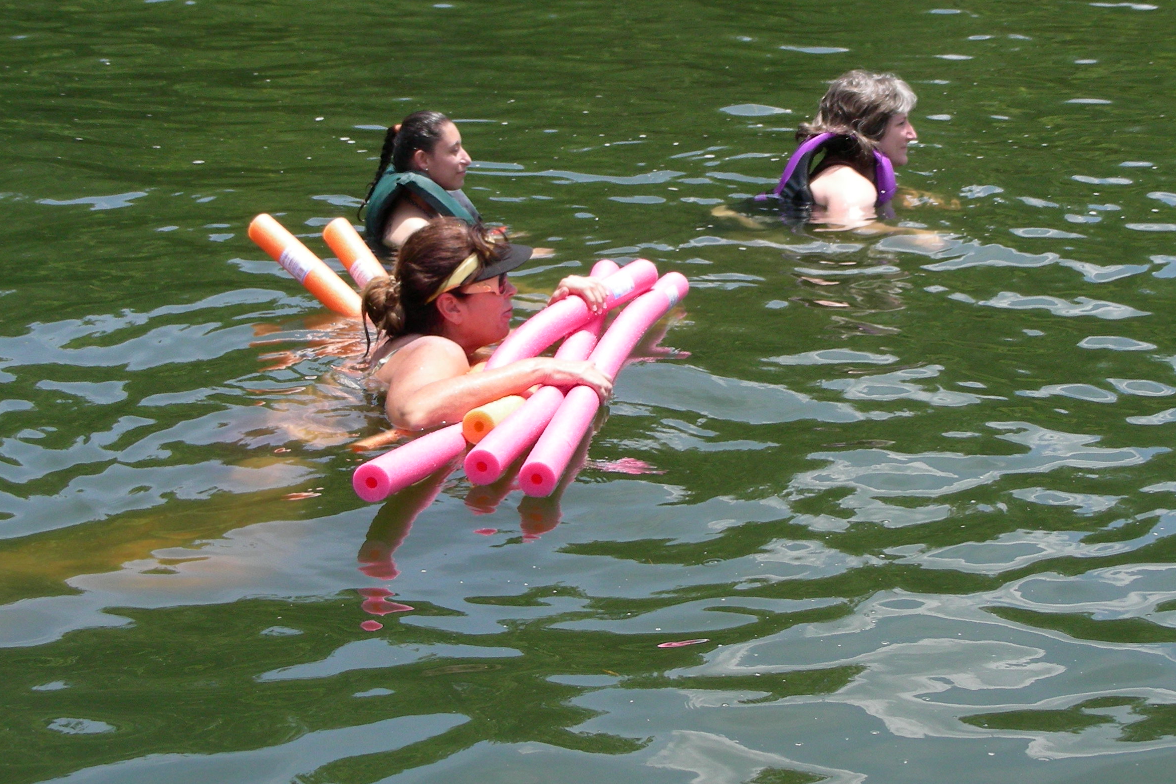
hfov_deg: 23.4
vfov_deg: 15.7
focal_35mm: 87
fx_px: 2842
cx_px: 677
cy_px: 289
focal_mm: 11.7
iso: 50
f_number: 4
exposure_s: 1/515
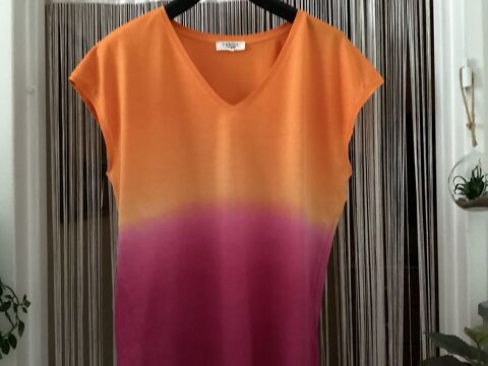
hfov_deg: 58.4
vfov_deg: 45.4
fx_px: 437
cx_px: 244
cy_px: 183
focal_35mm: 31
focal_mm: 3.3
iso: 640
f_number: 2.4
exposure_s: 1/15
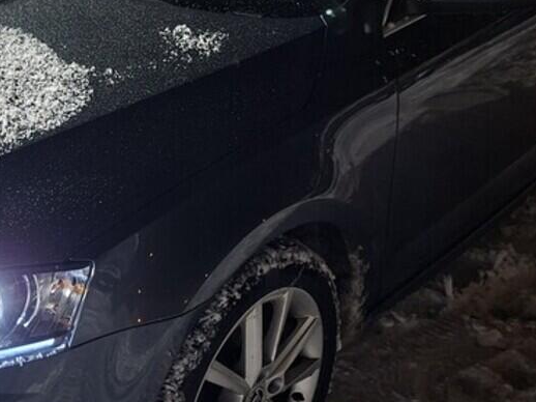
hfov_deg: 29.9
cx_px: 146
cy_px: 157
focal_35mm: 64
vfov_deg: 22.9
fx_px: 991
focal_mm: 5.54
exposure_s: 1/33
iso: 400
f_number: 1.8
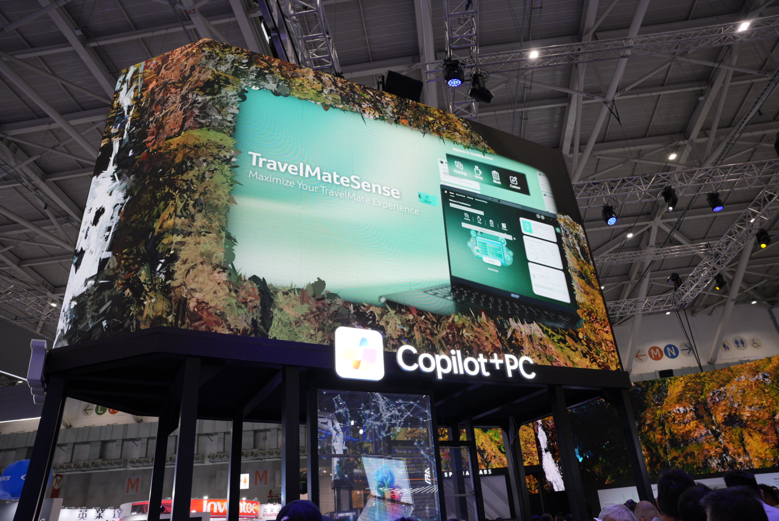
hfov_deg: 73.7
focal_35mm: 24
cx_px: 390
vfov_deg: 53.2
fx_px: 520
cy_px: 260
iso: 400
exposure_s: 1/200
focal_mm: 24
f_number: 4
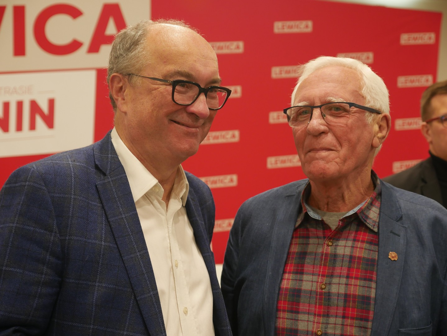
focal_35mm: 64
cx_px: 224
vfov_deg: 23.0
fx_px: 827
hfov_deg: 30.3
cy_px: 168
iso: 640
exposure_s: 1/80
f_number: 3.2
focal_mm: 32
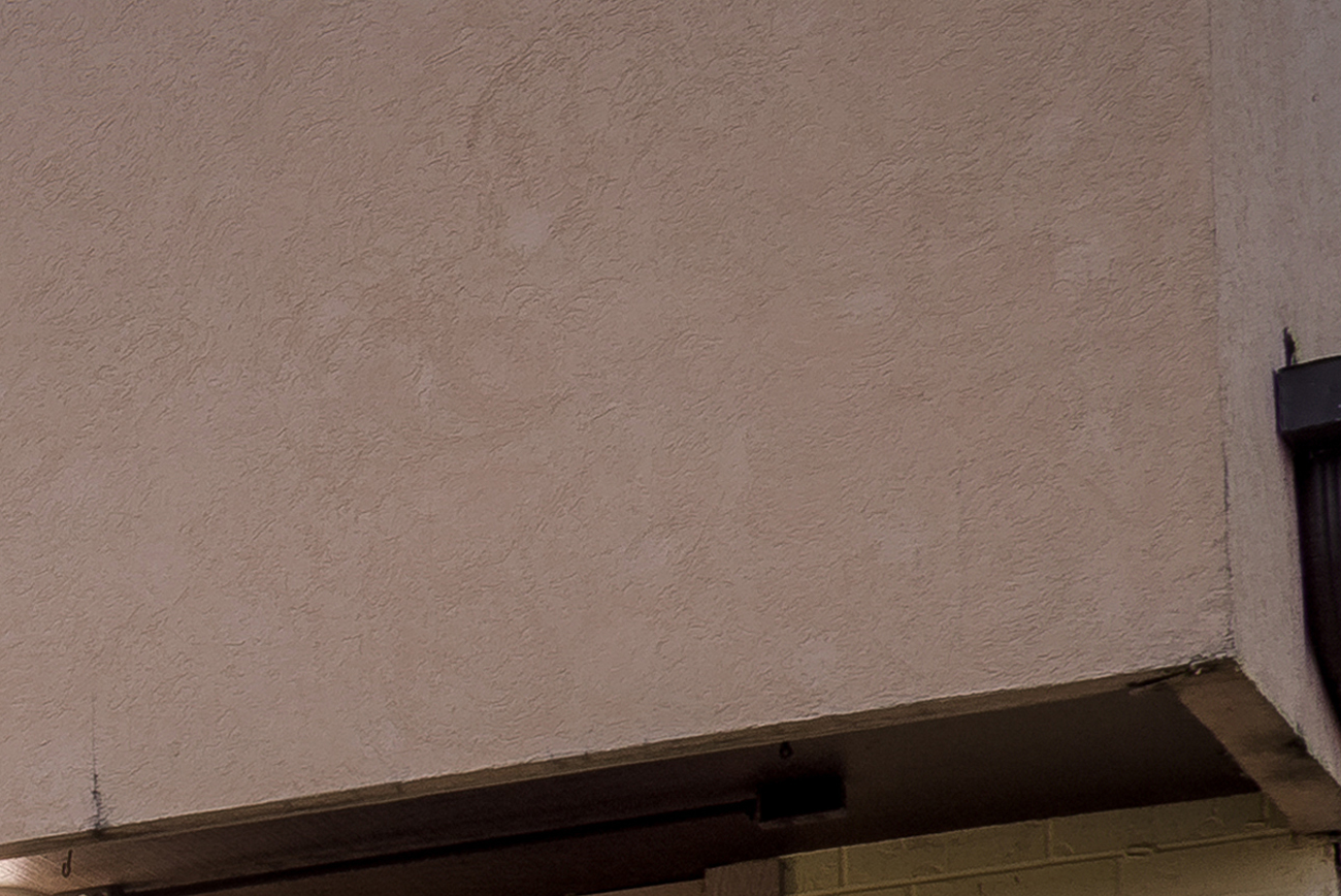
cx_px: -2159
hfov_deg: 13.3
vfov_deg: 13.3
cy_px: 1495
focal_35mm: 95
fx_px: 3540
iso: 125
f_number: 14
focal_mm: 17
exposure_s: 1.6
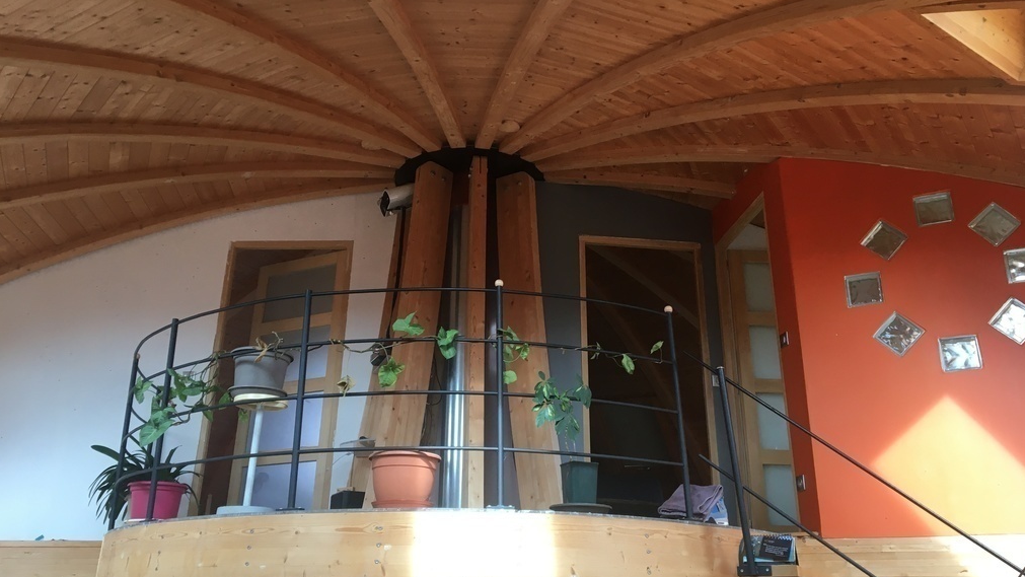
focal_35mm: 32
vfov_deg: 36.7
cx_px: 518
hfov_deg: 61.0
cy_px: 284
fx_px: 870
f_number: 2.2
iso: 25
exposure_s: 1/30
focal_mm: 4.15
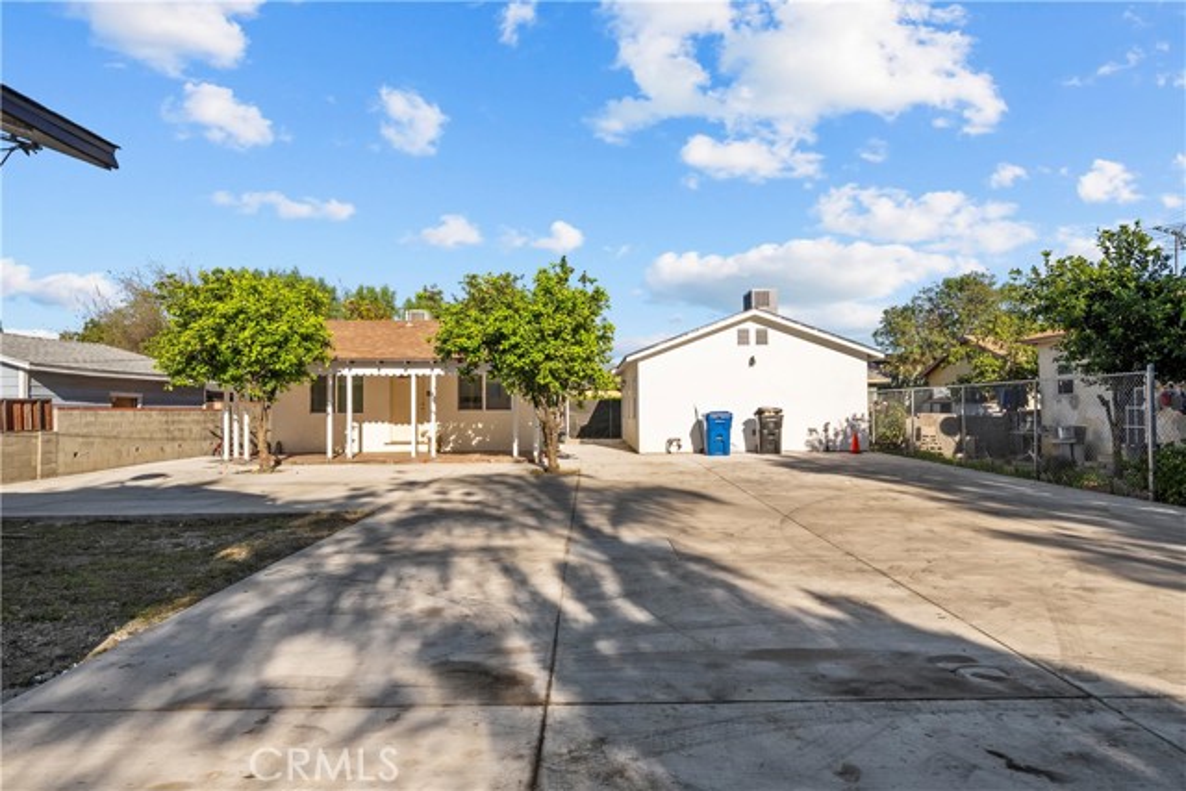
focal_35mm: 20
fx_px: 659
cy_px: 396
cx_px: 593
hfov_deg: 84.0
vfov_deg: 62.0
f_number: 9
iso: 125
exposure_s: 1/50
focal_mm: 20
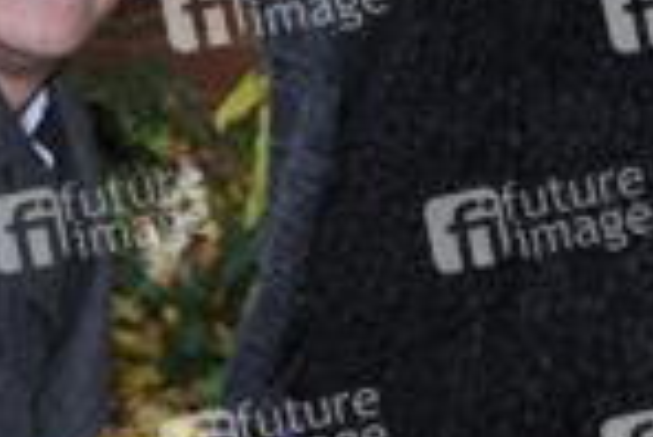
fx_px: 6627
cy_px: -110
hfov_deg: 5.6
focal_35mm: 365
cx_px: 598
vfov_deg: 3.8
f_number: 5.6
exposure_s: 1/160
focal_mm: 80
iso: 320
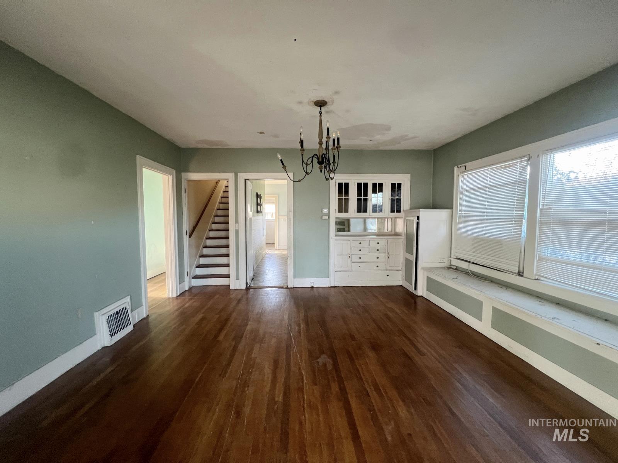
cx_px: 309
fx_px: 232
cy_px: 232
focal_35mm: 13
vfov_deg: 89.9
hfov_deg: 106.2
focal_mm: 1.57
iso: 320
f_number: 1.8
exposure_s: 1/60
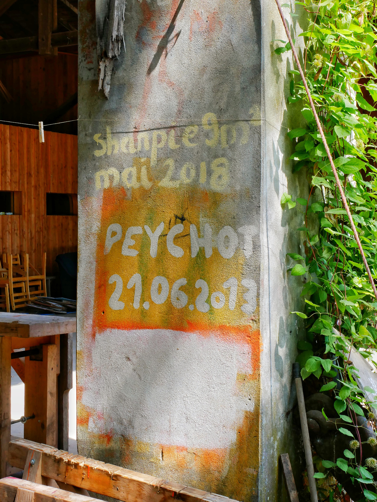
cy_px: 251
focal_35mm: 60
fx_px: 871
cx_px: 188
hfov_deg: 24.4
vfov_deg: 32.2
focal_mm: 30
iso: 320
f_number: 11
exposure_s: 1/60
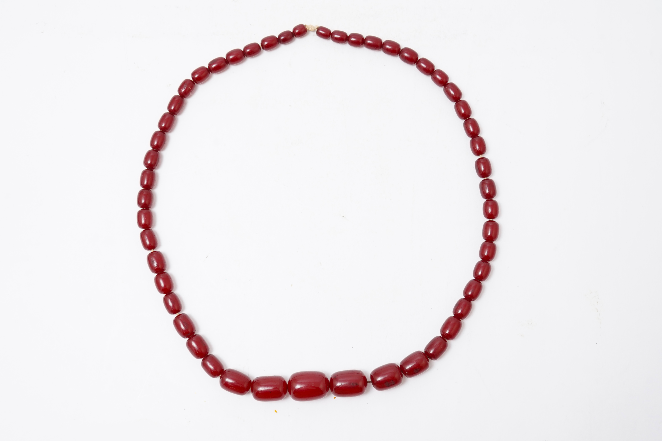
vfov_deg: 29.9
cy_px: 220
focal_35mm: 45
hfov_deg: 43.6
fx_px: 827
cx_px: 331
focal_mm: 30
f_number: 18
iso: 640
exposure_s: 1/125
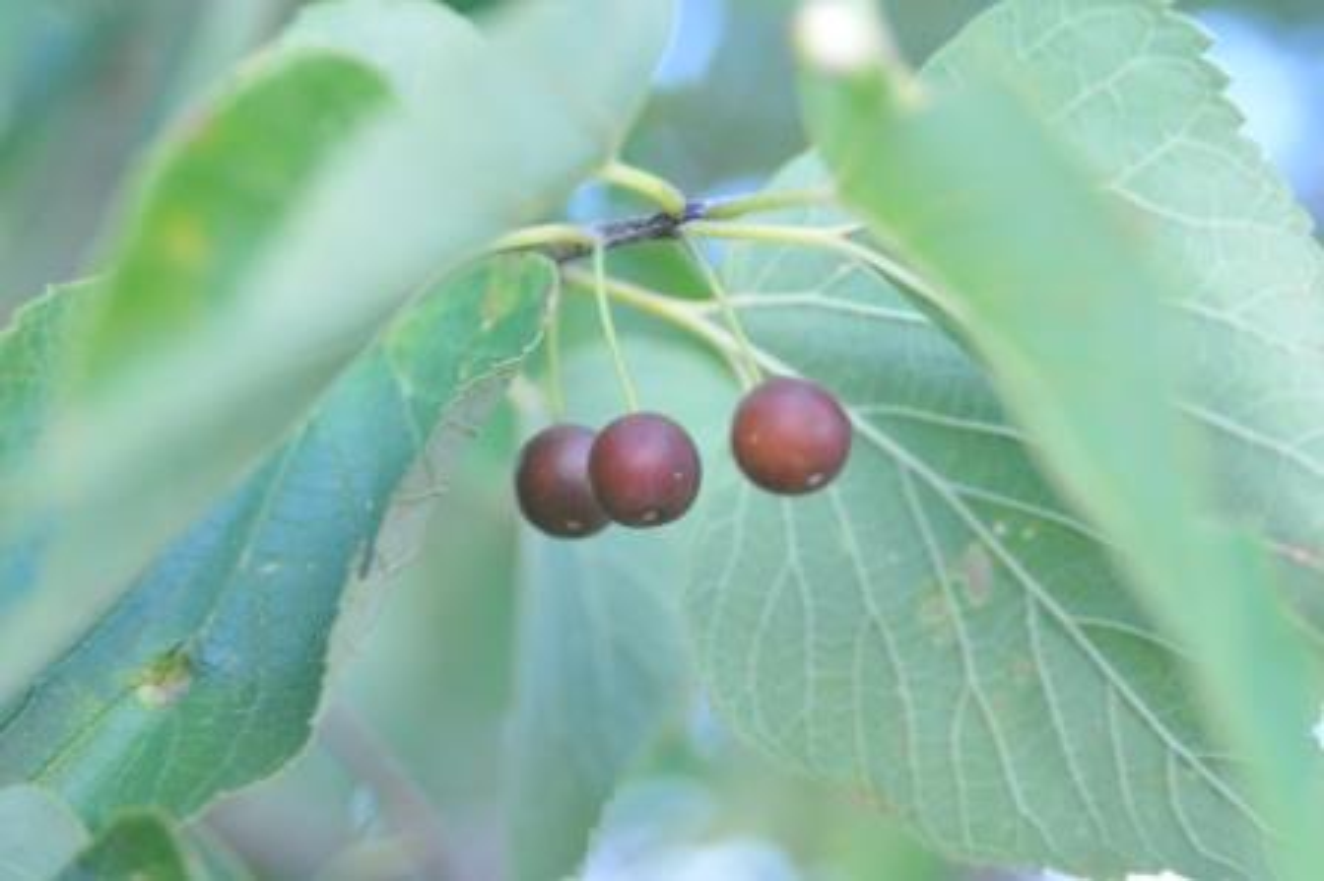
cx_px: 662
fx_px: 4410
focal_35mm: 120
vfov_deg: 11.4
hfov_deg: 17.1
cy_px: 440
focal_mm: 80
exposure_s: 1/100
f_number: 5
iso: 1000
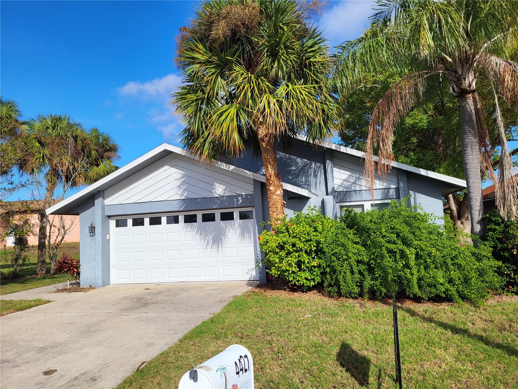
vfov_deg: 53.1
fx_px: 389
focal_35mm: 26
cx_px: 259
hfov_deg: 67.3
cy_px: 194
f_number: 1.8
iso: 40
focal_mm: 5.4
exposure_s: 1/2882
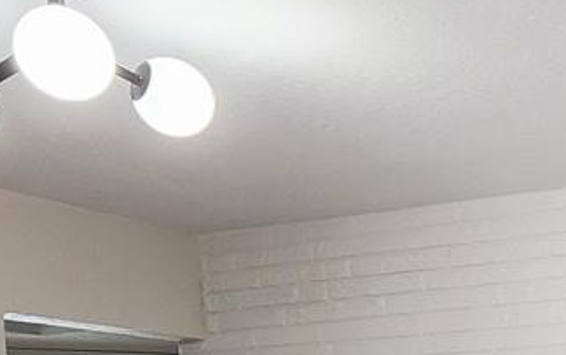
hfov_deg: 24.7
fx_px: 1050
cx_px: 800
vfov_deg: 16.8
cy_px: 579
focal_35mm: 68
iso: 320
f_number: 2.2
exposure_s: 1/60.2
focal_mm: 2.2
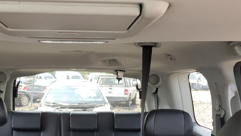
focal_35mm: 42
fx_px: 268
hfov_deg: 47.9
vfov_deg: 27.0
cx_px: 92
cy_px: 131
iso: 94
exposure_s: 1/120
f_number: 1.5
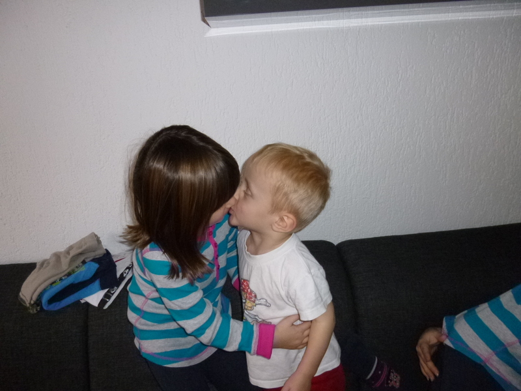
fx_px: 376
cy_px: 196
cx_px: 260
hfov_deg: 69.4
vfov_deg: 54.9
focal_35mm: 25
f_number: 3.1
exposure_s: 1/60
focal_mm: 4.5
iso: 400
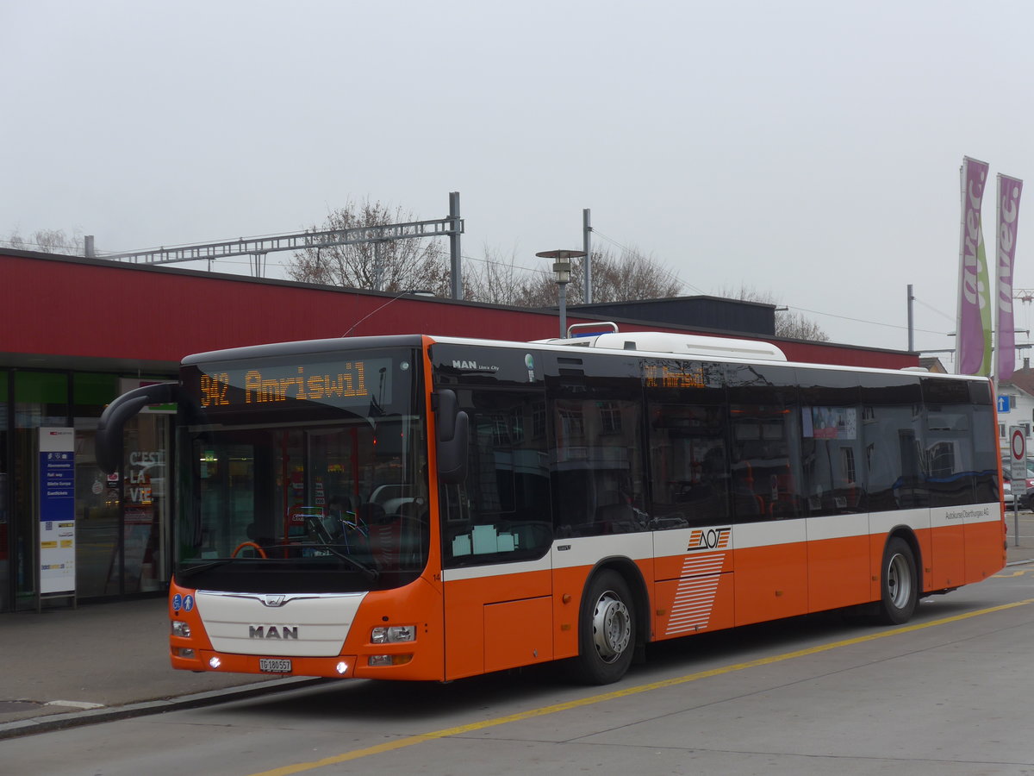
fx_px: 1852
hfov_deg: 31.2
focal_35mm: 62
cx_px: 517
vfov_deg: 23.7
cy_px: 388
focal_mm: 12.7
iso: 80
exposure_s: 1/100
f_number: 3.7
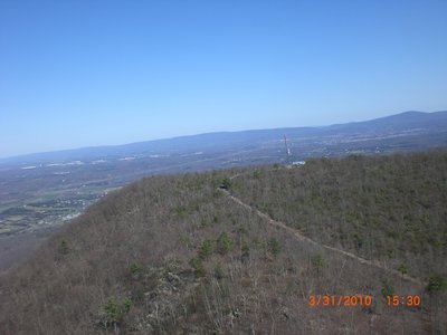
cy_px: 168
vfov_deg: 37.7
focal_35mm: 38
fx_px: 491
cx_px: 224
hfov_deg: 49.0
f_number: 4.4
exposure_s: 1/500
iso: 50
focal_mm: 6.3
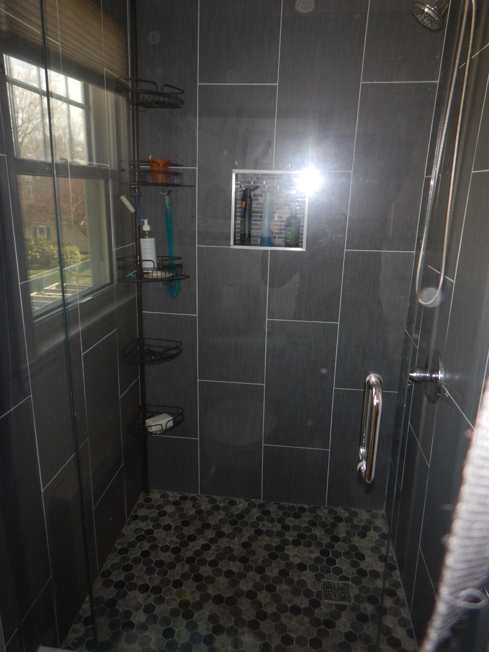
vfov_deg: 71.6
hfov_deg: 56.8
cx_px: 244
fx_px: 452
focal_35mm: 24
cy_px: 326
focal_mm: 4.3
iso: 200
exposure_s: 1/30
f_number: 2.8
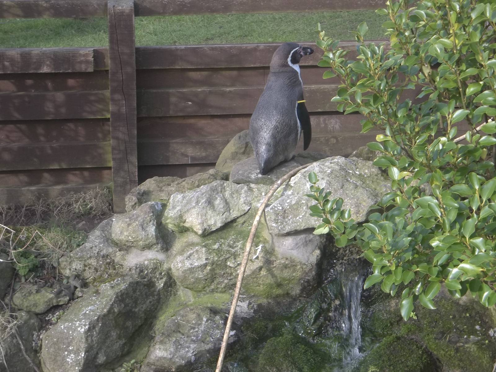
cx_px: 248
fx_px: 1232
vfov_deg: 17.2
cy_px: 186
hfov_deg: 22.8
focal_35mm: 86
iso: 80
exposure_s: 1/100
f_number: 4.5
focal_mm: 15.4
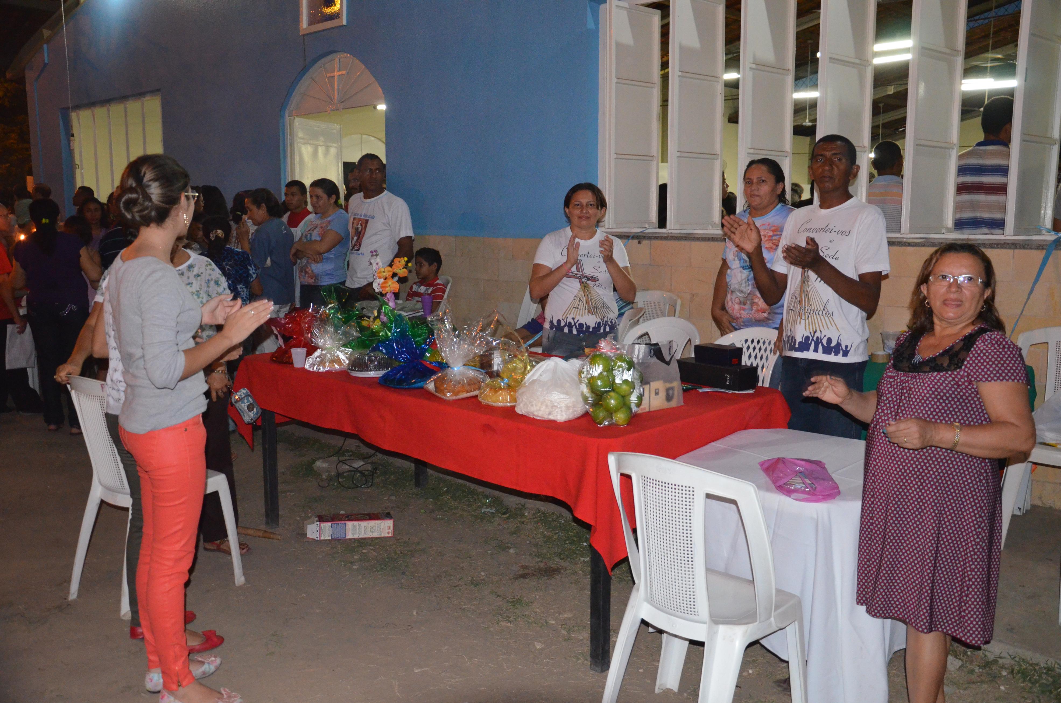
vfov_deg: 41.5
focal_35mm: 32
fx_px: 926
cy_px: 352
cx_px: 530
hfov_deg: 59.6
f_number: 3.8
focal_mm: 21
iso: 3200
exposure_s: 1/60
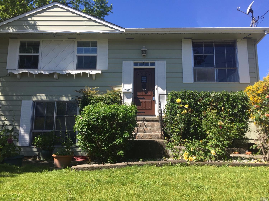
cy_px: 100
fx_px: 225
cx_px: 134
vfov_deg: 48.2
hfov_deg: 61.7
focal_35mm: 29
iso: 32
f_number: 2.2
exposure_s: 1/879
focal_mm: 4.15
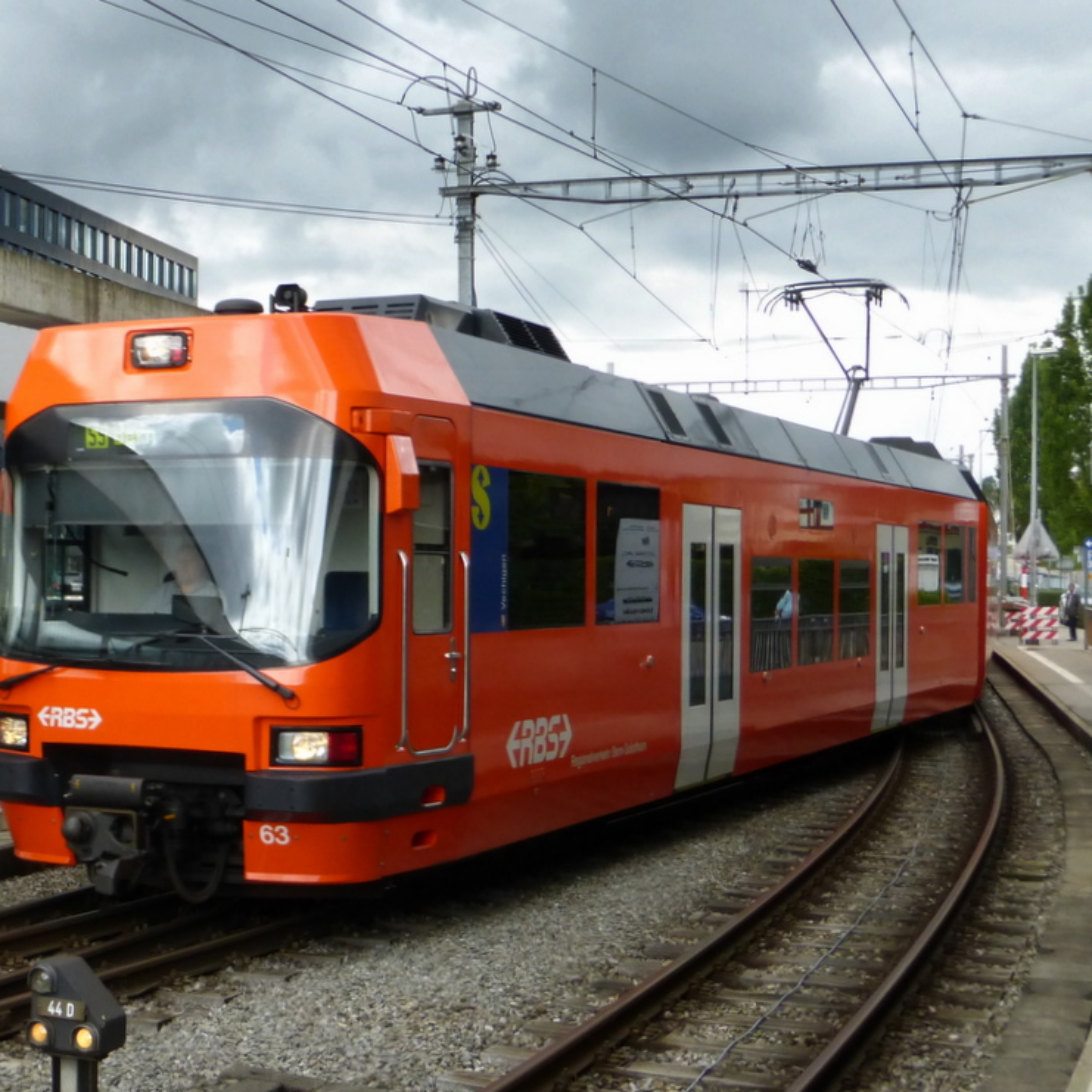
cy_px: 543
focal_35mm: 37
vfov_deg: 44.9
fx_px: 1321
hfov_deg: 44.7
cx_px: 449
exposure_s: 1/250
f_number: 4
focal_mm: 5.4
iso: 160
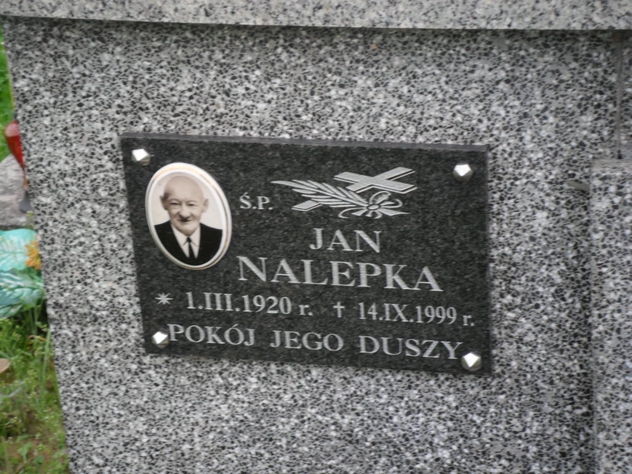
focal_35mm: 108
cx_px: 316
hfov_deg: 18.2
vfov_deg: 13.7
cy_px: 237
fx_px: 1972
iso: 120
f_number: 5
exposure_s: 1/60
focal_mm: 19.6
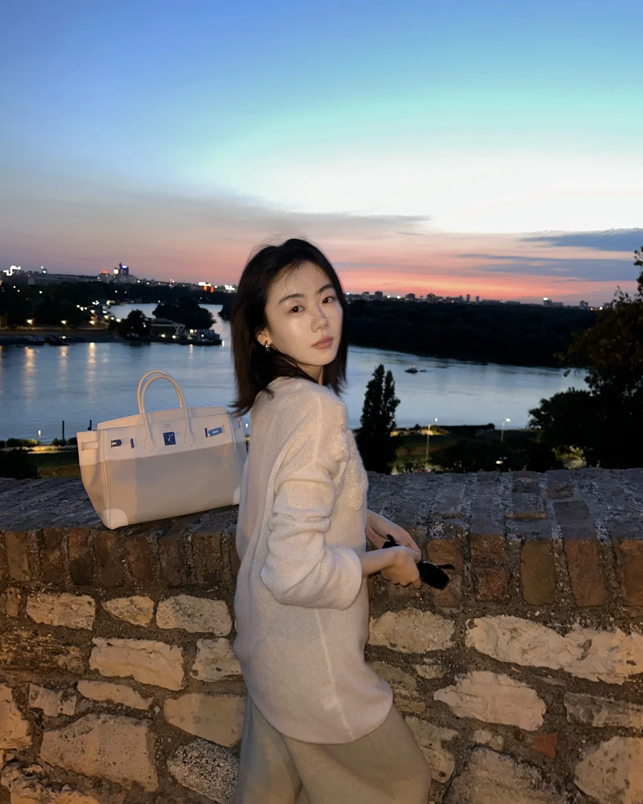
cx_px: 317
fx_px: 618
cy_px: 382
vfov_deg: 66.0
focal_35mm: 26
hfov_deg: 54.9
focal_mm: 6.86
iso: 160
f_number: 1.78
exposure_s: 1/4
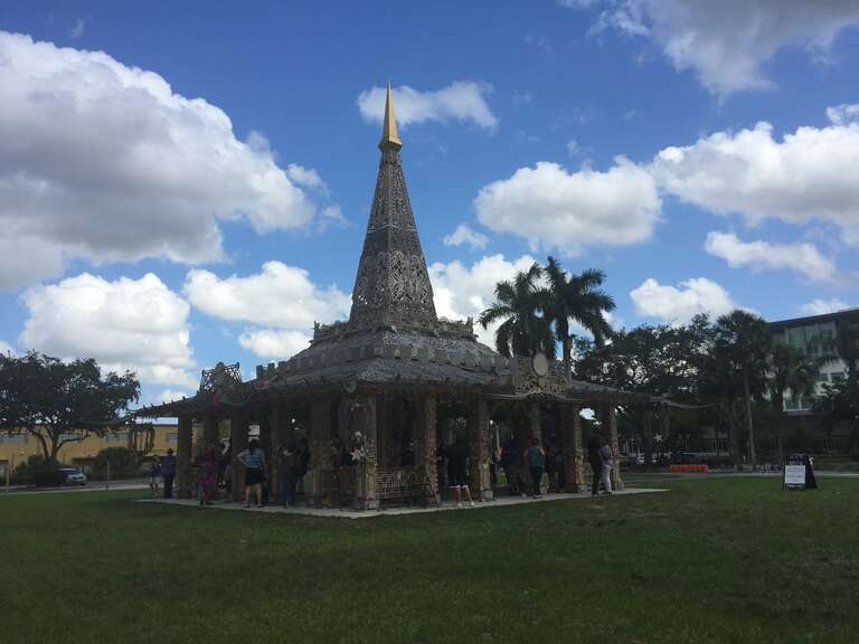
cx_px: 430
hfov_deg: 61.7
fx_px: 720
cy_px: 322
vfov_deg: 48.2
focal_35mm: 29
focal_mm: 4.15
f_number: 2.2
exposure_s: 1/2198
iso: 32
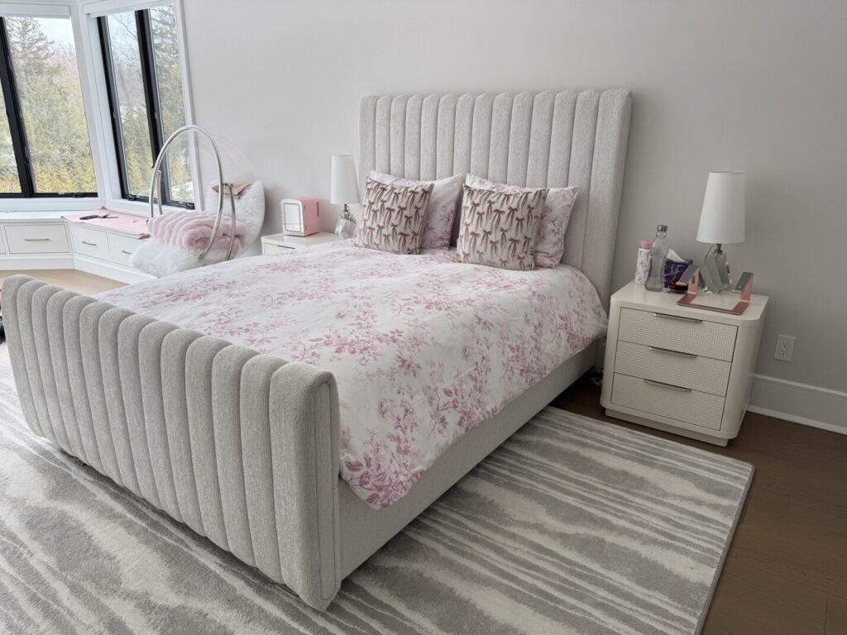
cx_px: 424
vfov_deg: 56.8
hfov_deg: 71.6
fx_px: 587
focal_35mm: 24
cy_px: 318
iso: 64
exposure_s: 1/121
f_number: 1.78
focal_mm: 6.76
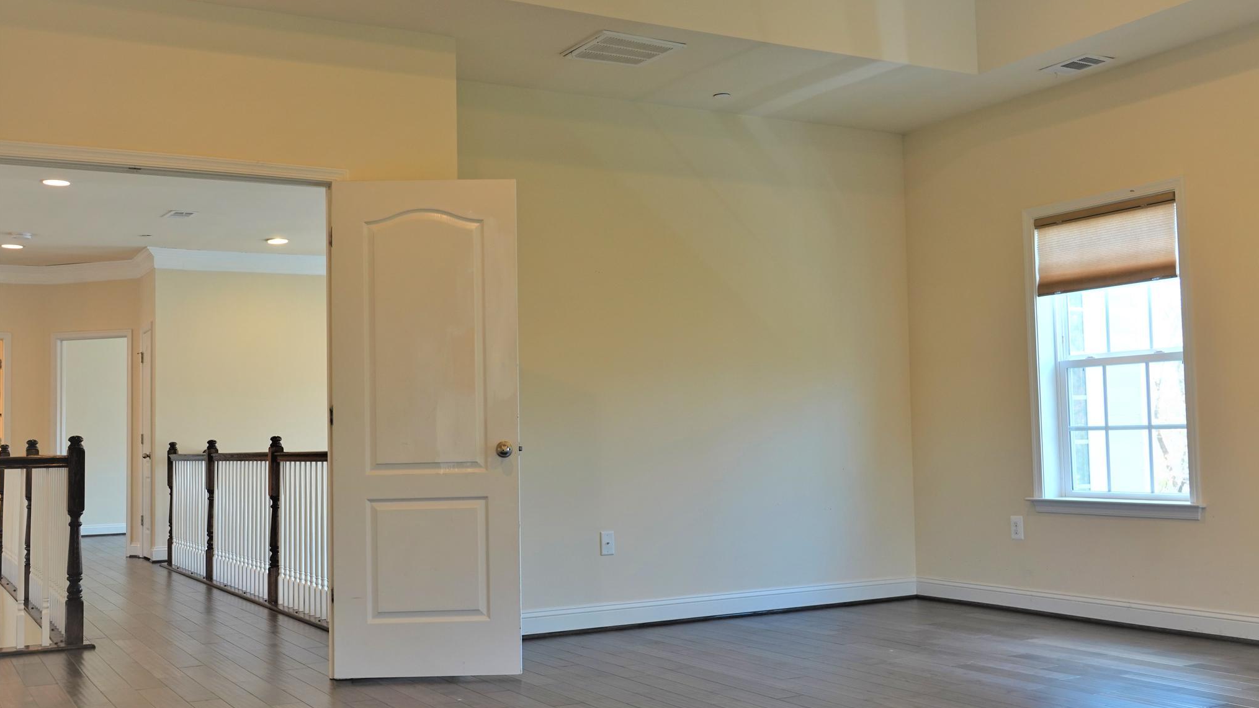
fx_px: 1235
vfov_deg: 32.0
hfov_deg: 54.0
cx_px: 634
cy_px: 364
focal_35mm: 37
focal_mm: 12.96
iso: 100
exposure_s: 1/40
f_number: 3.2
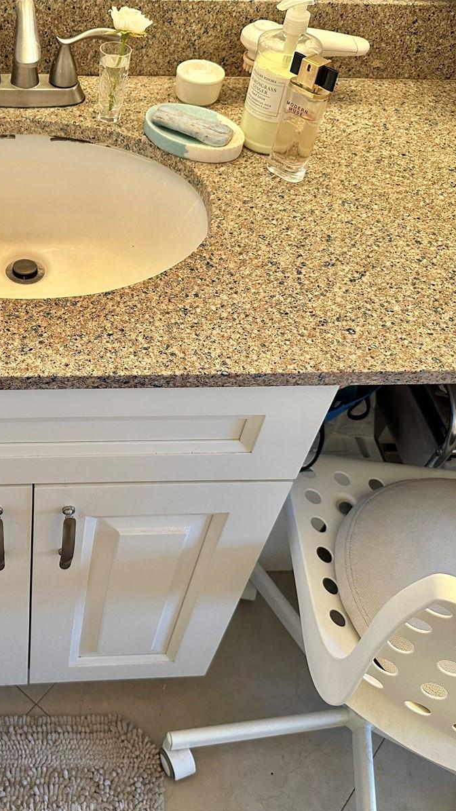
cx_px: 59
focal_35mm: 35
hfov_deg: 32.3
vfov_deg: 56.6
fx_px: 753
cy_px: 407
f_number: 1.78
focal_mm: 6.86
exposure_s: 1/60
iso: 200
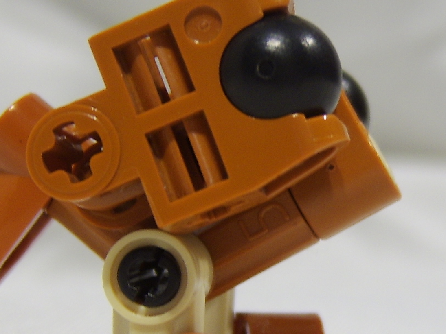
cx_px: 319
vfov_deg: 17.0
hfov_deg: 22.4
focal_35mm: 87
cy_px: 187
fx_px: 1121
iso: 71
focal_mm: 8.13
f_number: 2.7
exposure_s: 1/8
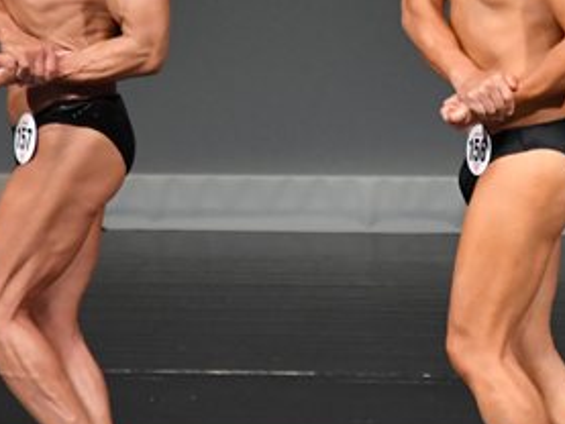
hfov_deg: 2.1
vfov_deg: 1.6
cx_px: 503
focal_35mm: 927
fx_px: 15137
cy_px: 161
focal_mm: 230
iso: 4000
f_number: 5.6
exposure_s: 1/400
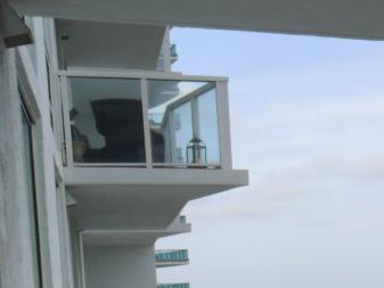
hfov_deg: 21.5
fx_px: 910
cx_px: 501
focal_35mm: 82
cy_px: 365
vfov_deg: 17.0
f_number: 3.5
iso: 100
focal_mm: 4.9
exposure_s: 1/750
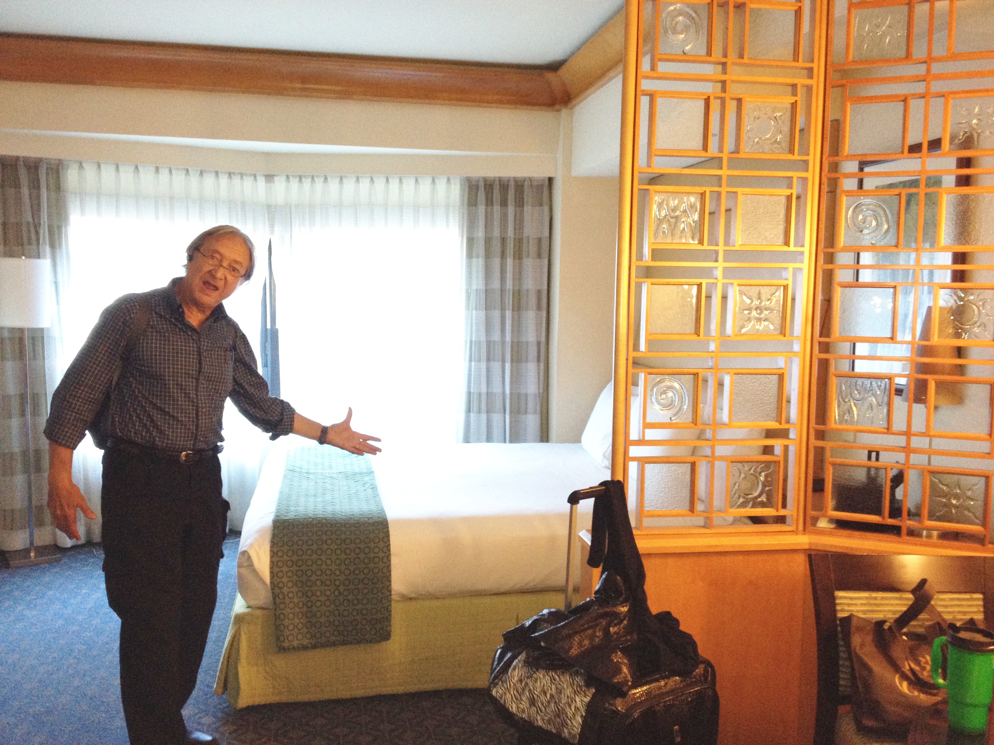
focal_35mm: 35
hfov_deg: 52.6
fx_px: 1005
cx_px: 497
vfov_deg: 40.7
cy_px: 372
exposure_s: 1/20
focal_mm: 4.28
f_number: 2.4
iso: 250
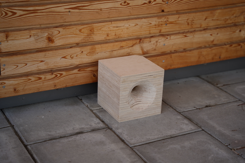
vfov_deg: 19.4
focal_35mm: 70
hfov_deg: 28.8
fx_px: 476
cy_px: 82
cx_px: 122
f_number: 2.8
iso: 50
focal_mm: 70
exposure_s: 1/320
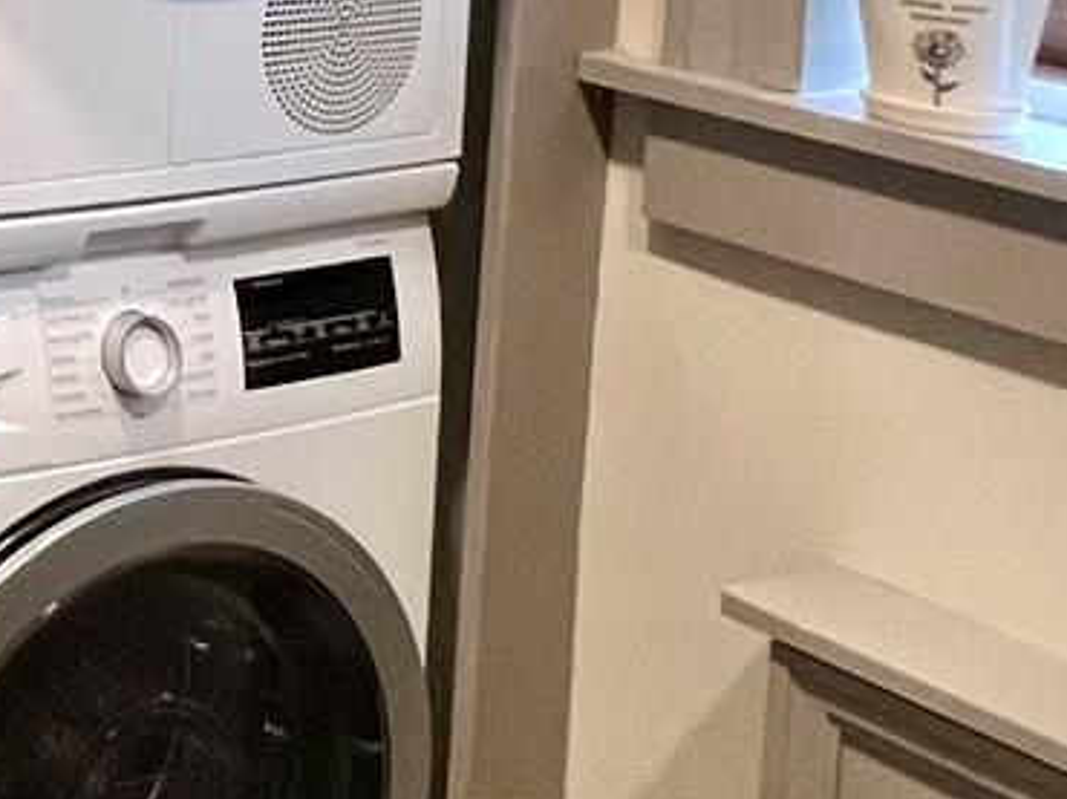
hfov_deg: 20.6
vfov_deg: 18.5
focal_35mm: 72
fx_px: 2218
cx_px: -756
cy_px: -326
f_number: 1.8
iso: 250
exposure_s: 1/60
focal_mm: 1.57
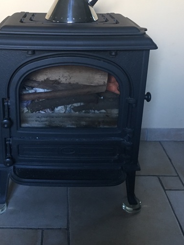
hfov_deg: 32.6
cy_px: 83
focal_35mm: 44
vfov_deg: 42.4
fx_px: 312
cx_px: 60
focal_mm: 4.15
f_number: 2.2
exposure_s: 1/33
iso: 200
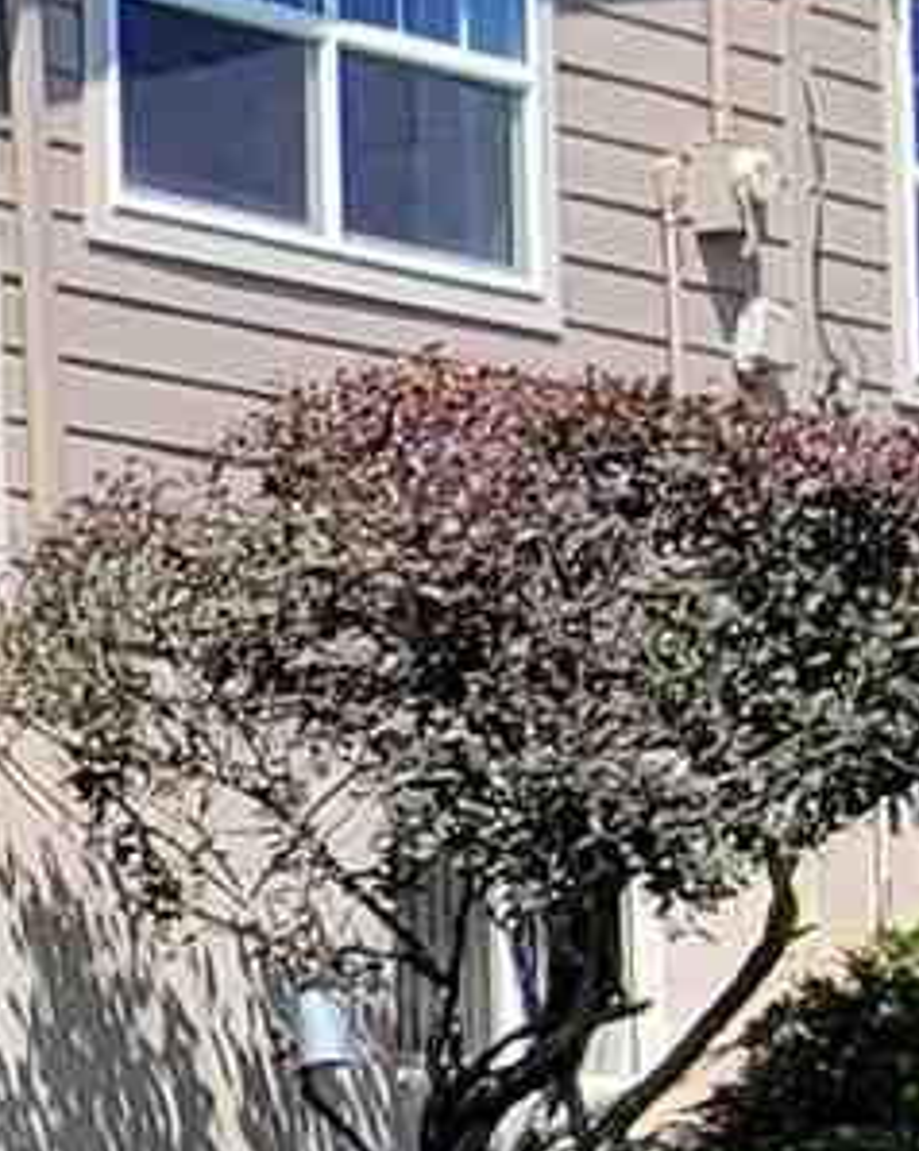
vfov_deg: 14.7
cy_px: 637
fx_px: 4458
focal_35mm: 131
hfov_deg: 9.8
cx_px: -1579
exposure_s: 1/1044
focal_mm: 2.2
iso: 50
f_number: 2.2
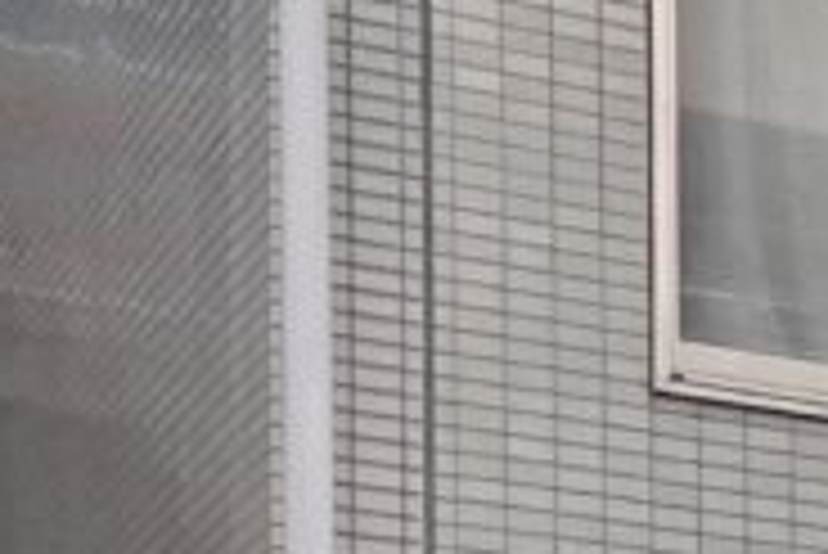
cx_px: 2066
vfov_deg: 6.8
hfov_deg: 9.6
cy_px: 1491
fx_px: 4327
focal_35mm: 188
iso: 50
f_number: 1.6
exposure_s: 1/810
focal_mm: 5.1
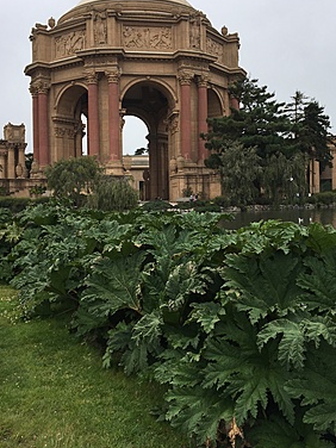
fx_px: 479
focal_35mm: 37
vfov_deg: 50.0
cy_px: 194
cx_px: 169
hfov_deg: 38.7
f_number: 2.2
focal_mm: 4.15
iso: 25
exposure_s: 1/1115
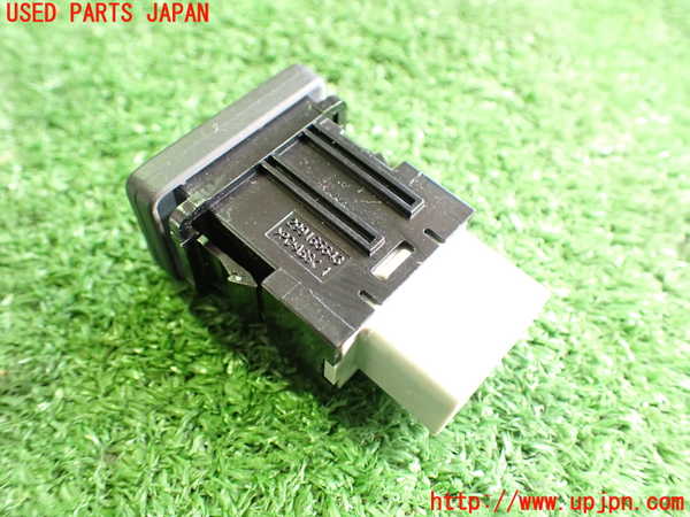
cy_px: 258
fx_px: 598
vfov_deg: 46.8
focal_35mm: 30
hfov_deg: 60.0
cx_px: 345
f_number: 2.3
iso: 800
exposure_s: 1/30
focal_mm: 5.4
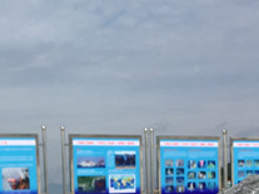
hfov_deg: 17.0
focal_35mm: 112
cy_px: 245
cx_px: -21
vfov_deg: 12.8
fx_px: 838
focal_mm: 4.15
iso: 25
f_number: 2.2
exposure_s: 1/2959
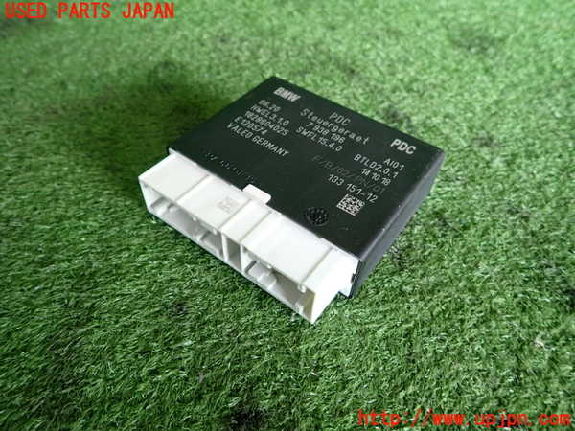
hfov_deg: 69.4
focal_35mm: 25
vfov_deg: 54.9
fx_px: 415
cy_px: 216
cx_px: 288
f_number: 2
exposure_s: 1/100
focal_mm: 4.5
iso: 200
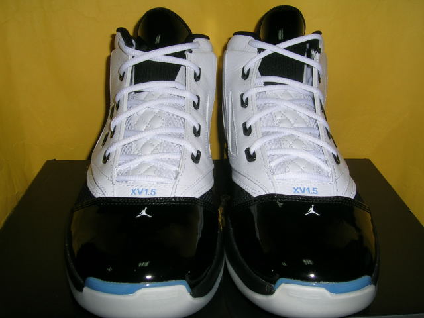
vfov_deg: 40.7
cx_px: 212
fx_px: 429
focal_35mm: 35
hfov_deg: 52.6
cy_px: 159
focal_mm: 5.4
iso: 50
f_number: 4.8
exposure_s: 1/60.1
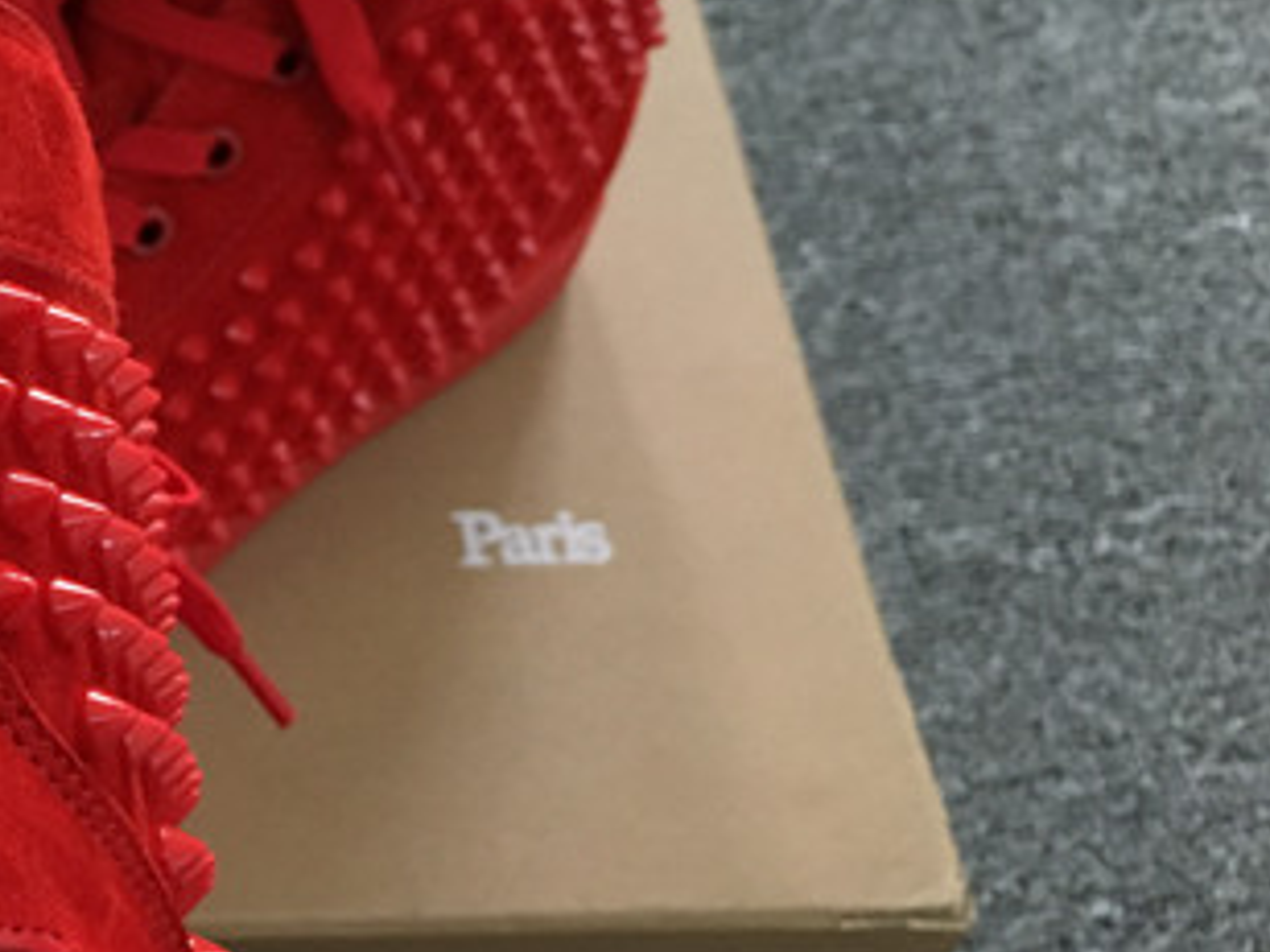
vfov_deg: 22.2
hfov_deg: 27.0
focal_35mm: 66
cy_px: 624
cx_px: -124
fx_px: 2421
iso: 200
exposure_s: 1/20
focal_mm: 4.15
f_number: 2.2
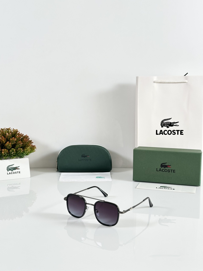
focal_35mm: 48
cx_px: 102
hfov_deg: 30.3
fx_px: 375
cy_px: 136
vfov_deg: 39.7
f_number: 1.78
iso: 64
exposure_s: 1/121
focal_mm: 6.86
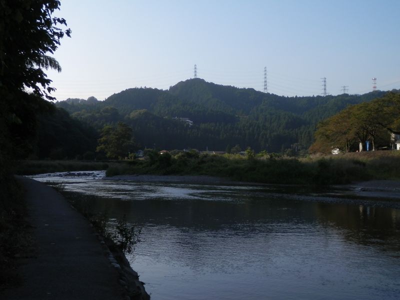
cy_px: 150
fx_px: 462
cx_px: 200
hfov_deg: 46.8
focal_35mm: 40
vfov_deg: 36.0
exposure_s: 1/800
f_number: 3.7
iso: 80
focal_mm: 7.3
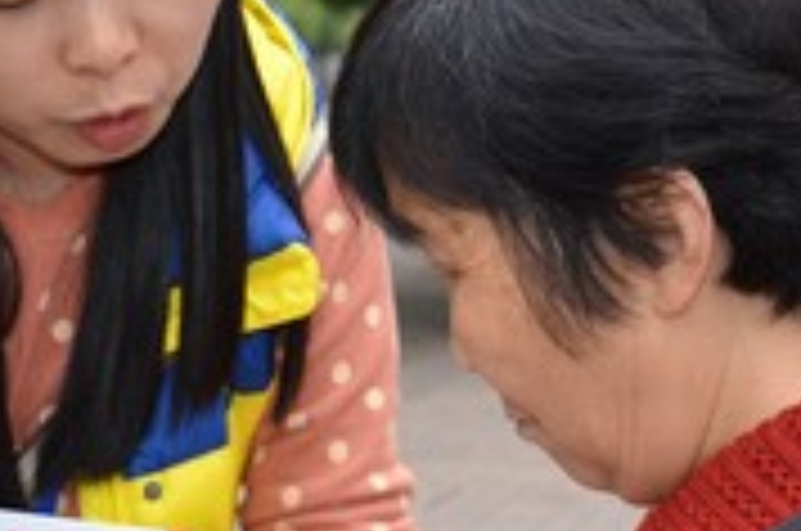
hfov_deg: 15.2
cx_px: 297
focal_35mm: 135
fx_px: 2998
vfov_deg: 10.1
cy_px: 254
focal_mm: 32
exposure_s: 1/250
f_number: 4.2
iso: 140
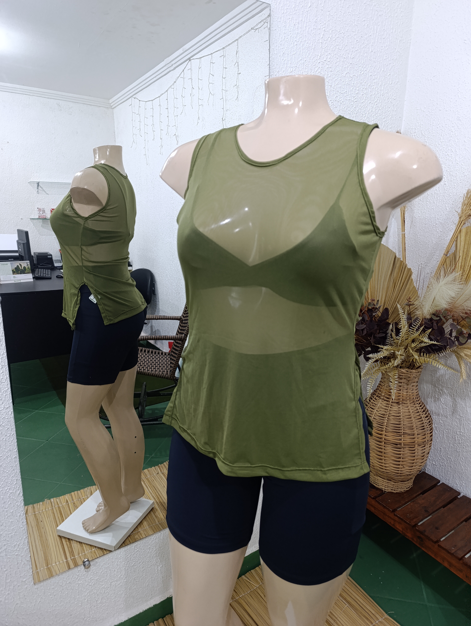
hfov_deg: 59.0
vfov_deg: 73.8
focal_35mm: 23
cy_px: 313
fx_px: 416
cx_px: 236
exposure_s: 1/40
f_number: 1.6
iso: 1250
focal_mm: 6.14
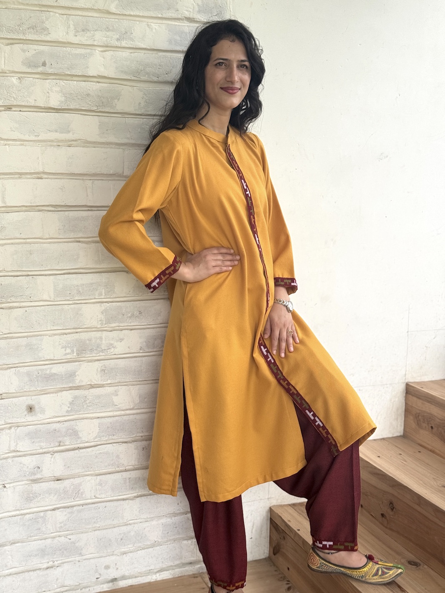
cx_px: 222
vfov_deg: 39.7
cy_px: 296
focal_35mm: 48
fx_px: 822
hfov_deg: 30.3
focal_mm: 6.76
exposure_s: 1/747
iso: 64
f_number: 1.78
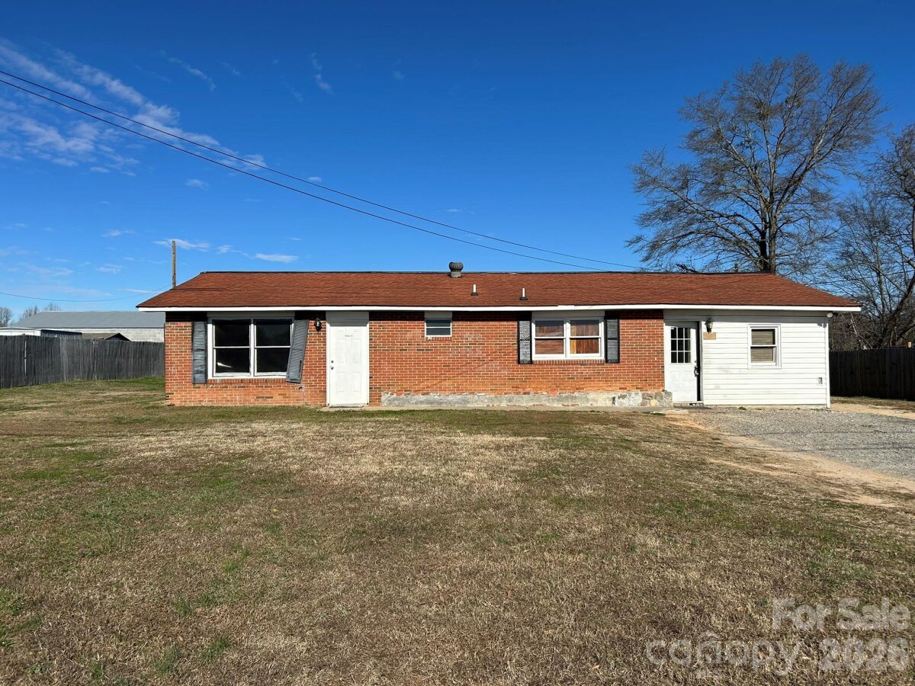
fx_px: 687
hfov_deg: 67.3
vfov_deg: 53.1
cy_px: 343
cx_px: 458
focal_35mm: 26
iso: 50
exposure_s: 1/5882
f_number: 1.5
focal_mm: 5.7
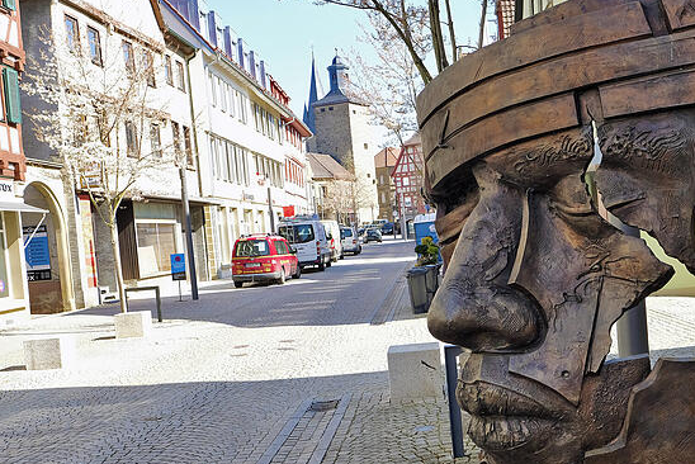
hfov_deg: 46.4
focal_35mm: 41
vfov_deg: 32.6
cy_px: 259
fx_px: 792
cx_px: 481
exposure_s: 1/80
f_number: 8
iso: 200
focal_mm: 16
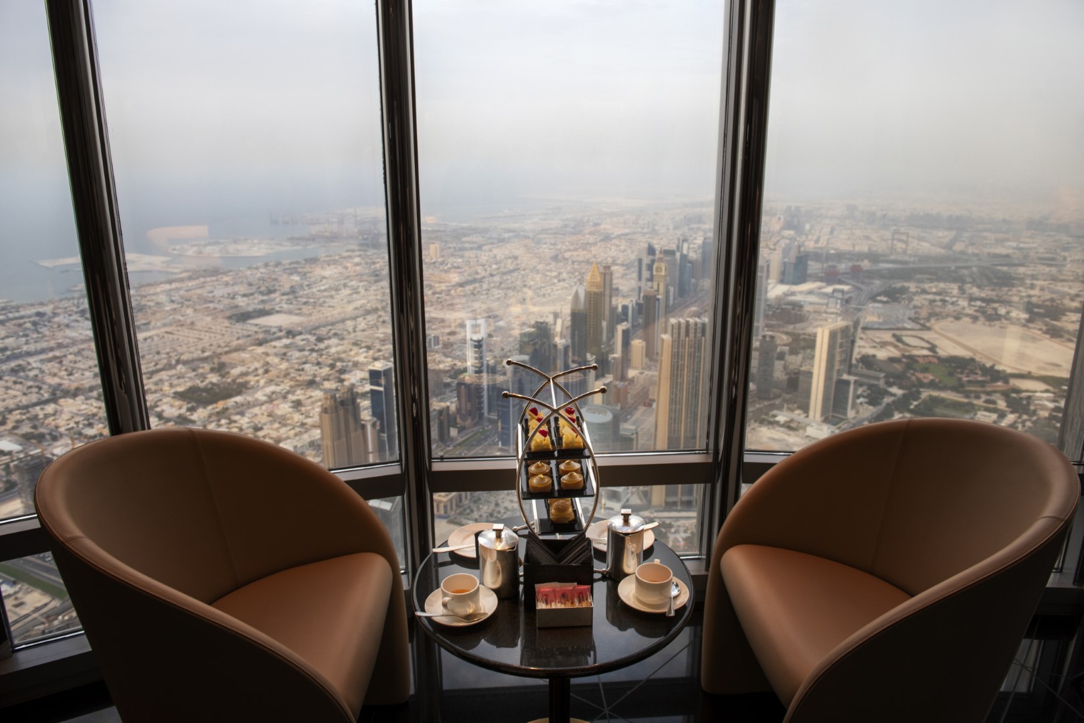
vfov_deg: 53.1
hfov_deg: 73.7
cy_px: 362
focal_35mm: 24
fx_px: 723
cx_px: 542
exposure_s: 1/60
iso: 400
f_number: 5.6
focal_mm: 24
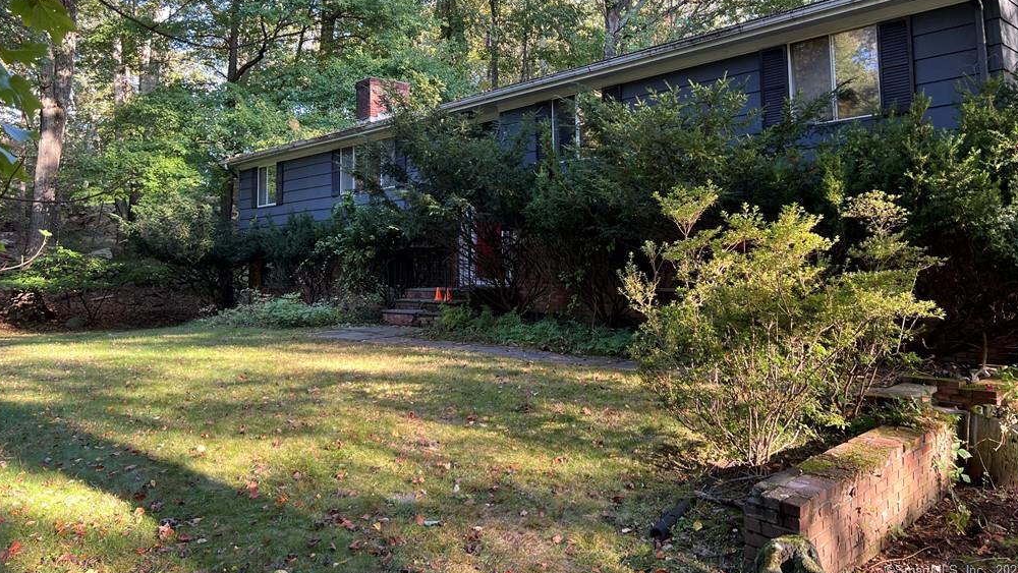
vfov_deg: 39.7
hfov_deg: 66.1
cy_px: 189
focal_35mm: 29
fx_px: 783
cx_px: 510
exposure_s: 1/121
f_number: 1.5
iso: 64
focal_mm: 5.7
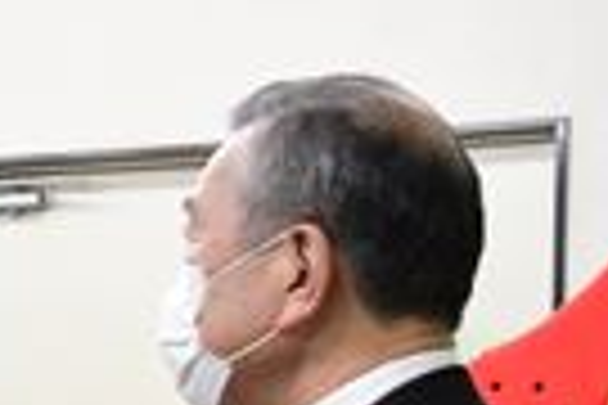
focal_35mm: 178
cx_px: -500
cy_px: 556
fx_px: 3006
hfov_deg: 10.8
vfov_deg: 7.6
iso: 2500
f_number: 5
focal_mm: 32
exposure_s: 1/160
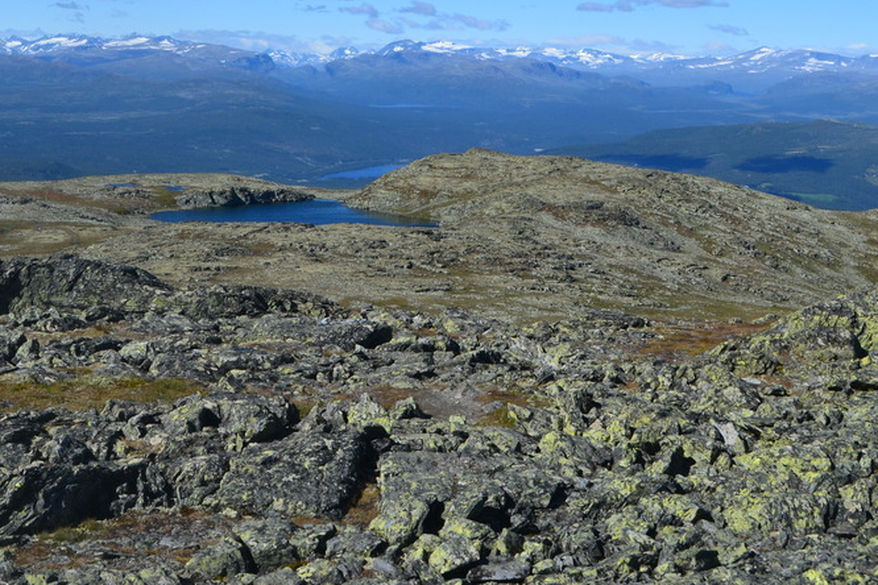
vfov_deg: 22.4
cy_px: 150
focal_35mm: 60
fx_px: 1463
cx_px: 315
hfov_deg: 33.2
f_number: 11
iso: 400
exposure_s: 1/400
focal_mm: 26
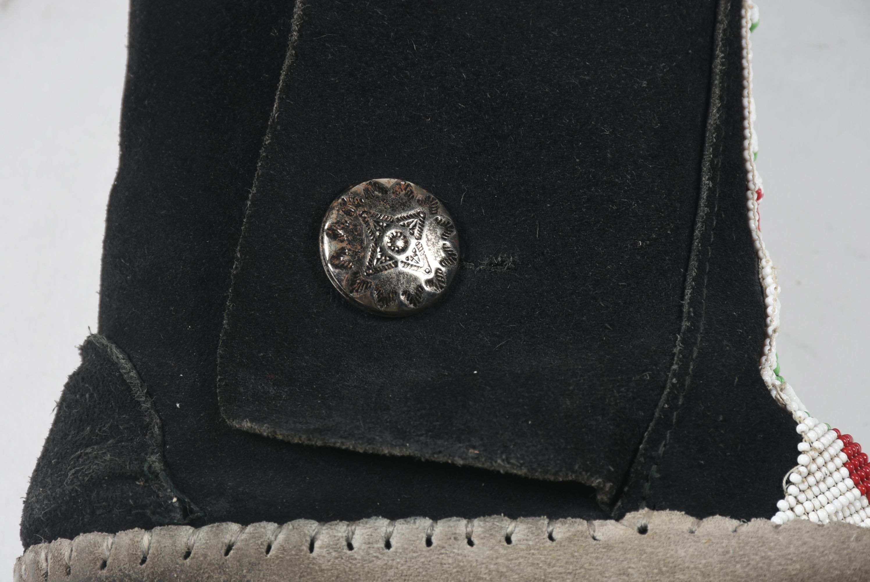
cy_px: 291
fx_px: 5079
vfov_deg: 6.6
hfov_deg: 9.8
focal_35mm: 210
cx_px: 435
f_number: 11
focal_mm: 140
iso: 200
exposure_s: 1/125
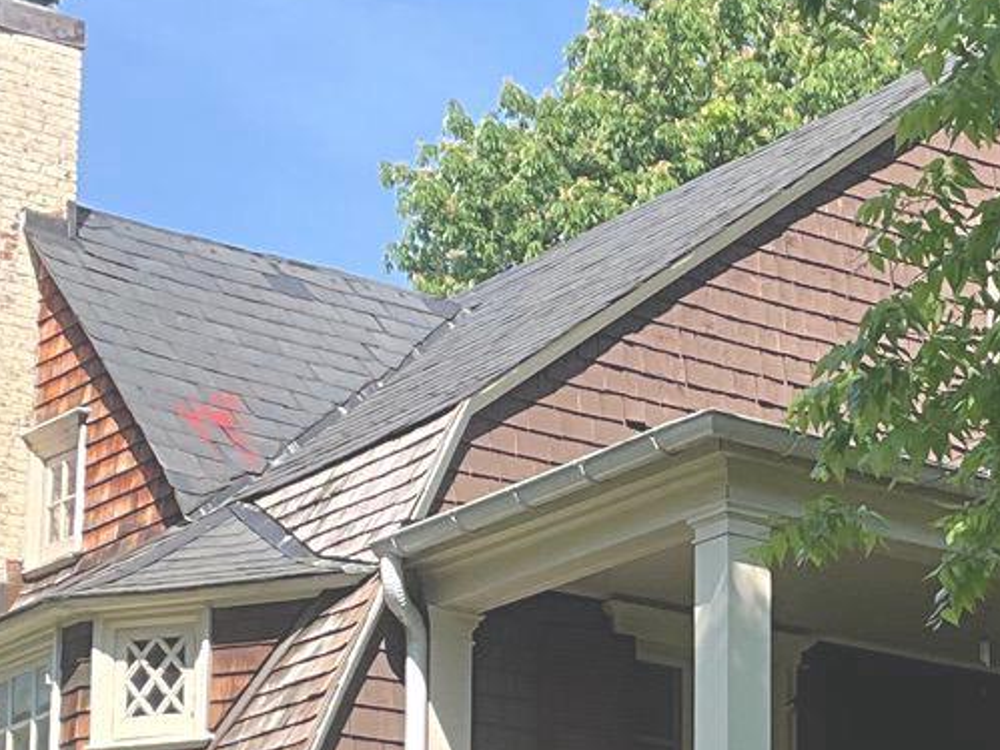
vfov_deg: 12.3
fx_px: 3437
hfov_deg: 16.4
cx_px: 858
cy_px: 772
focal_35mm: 119
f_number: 1.8
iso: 25
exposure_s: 1/869
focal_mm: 3
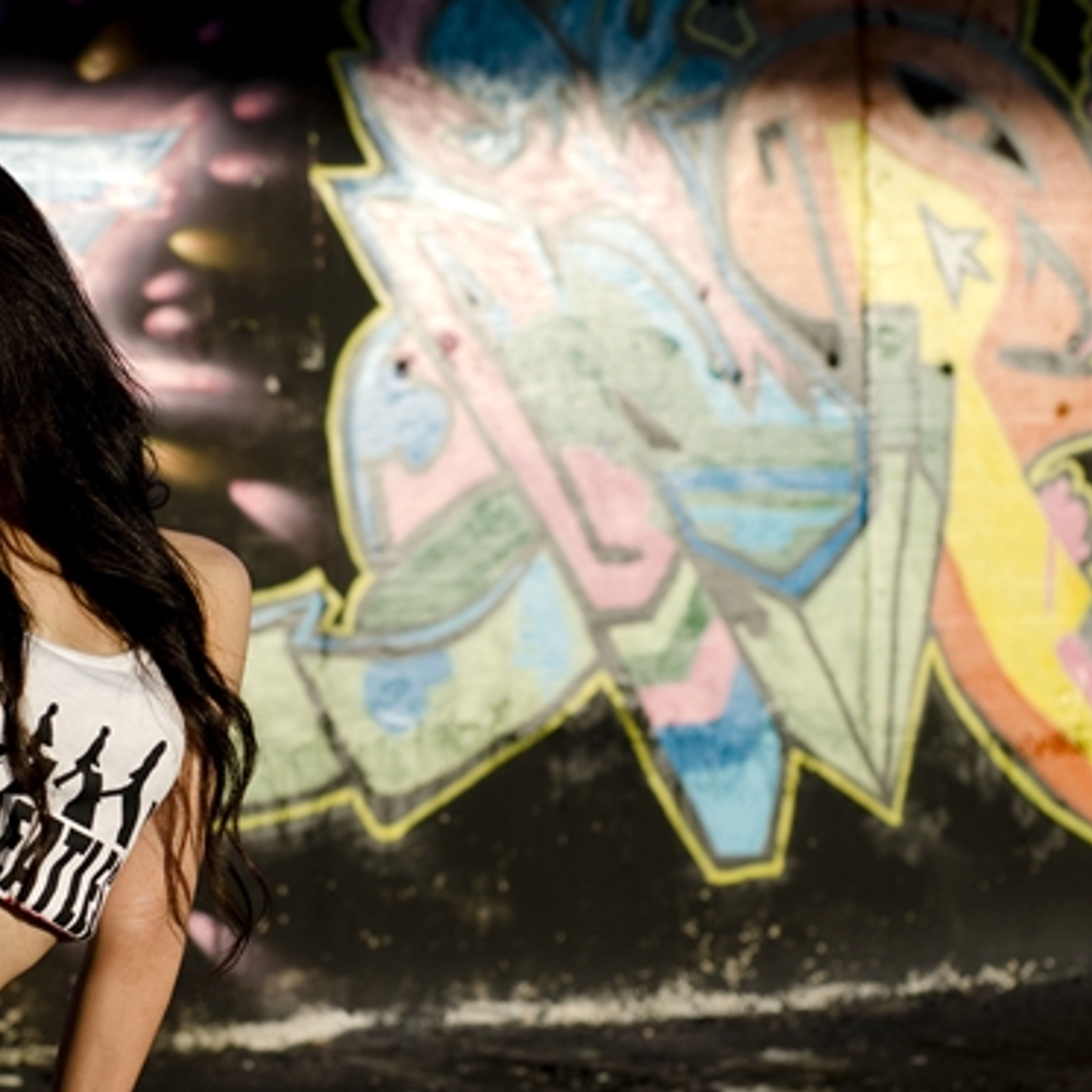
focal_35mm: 91
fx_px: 3248
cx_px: 381
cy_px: 634
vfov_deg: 19.1
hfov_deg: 19.0
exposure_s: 1/1000
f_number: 3.5
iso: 100
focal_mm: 50
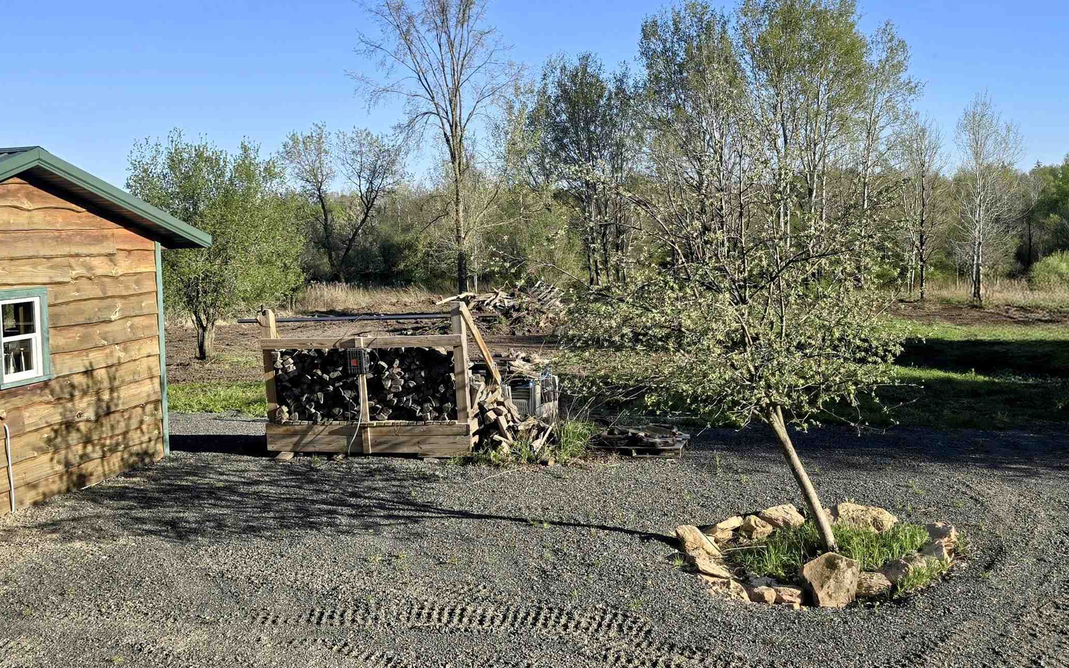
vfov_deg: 35.1
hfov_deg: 53.9
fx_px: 1049
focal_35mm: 36
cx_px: 577
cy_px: 242
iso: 12
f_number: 1.7
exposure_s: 1/535
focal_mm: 6.3
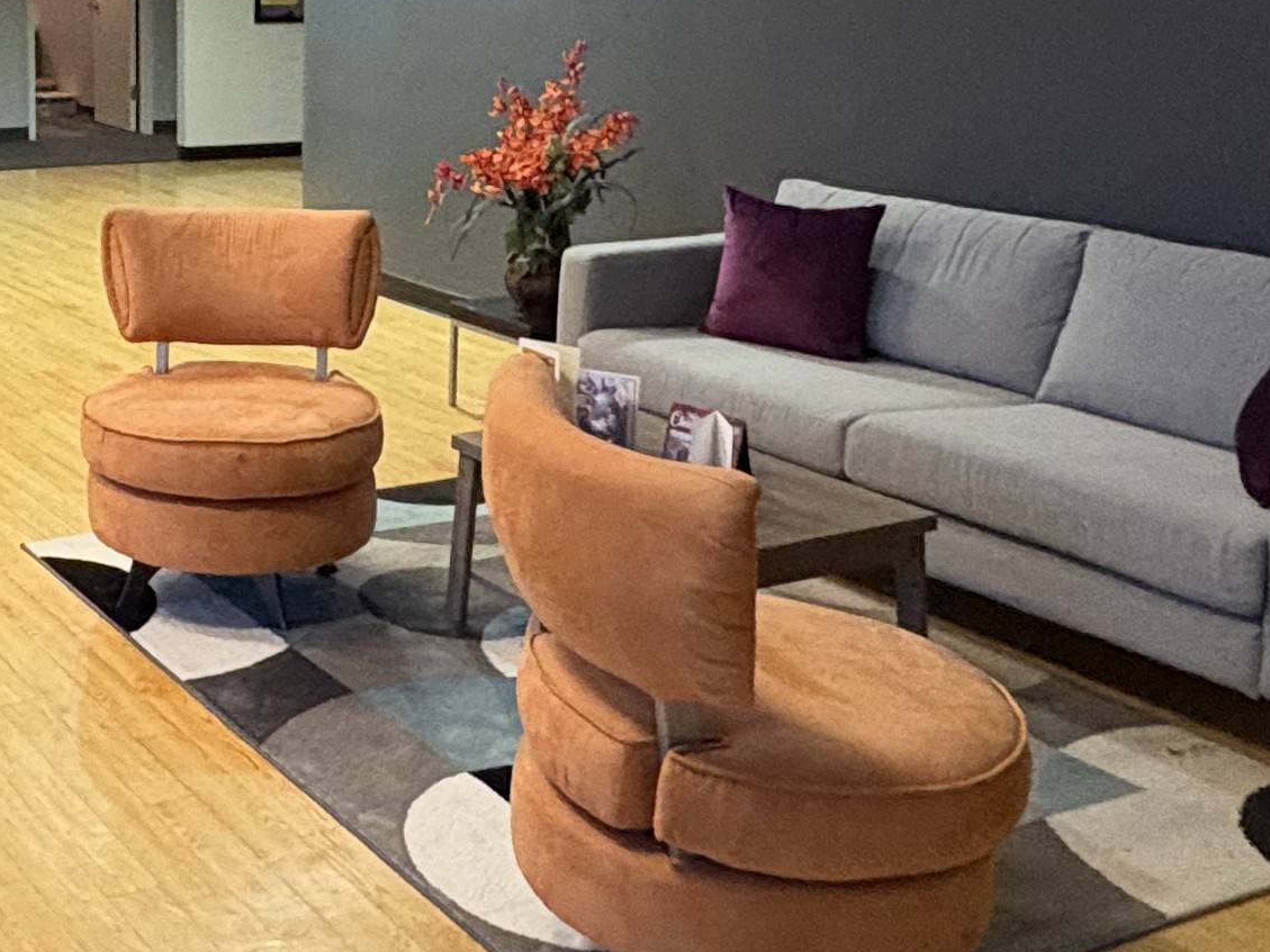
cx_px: 89
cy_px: 192
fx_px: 1835
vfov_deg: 28.5
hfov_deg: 35.5
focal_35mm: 50
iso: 640
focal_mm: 2.22
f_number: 2.2
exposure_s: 1/60
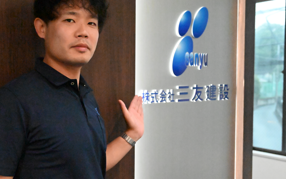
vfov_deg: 26.9
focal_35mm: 48
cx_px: 116
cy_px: 92
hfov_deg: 41.7
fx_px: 374
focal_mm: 35
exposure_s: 1/2000
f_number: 4.8
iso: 51200
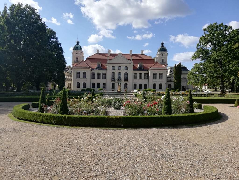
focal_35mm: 27
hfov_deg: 65.3
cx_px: 120
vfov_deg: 51.4
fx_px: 186
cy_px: 90
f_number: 2.2
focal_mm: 3.81
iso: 50
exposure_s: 1/1138
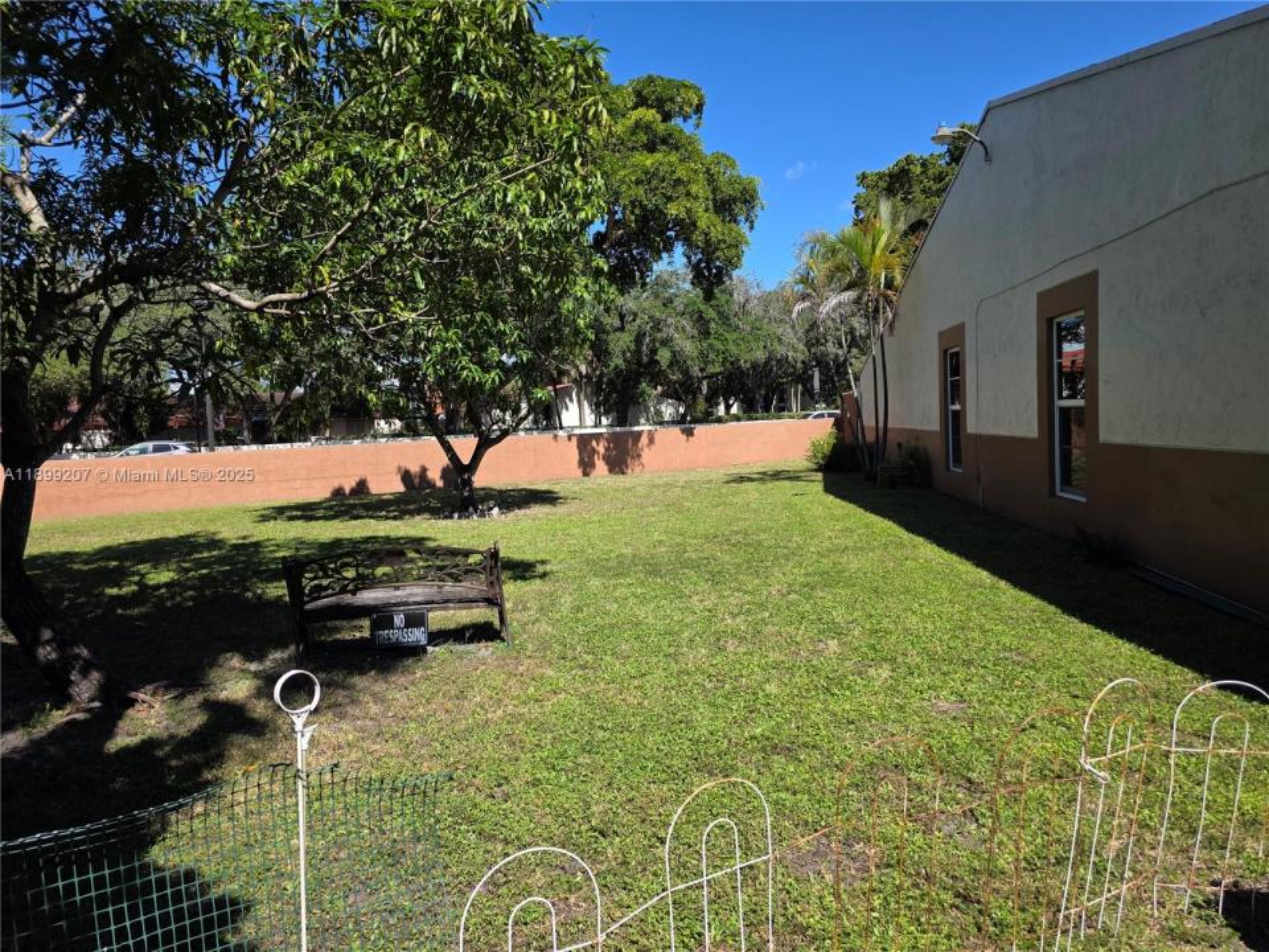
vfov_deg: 58.9
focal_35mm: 23
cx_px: 634
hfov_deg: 73.9
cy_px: 476
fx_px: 843
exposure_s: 1/4333
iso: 80
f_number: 1.7
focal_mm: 6.3
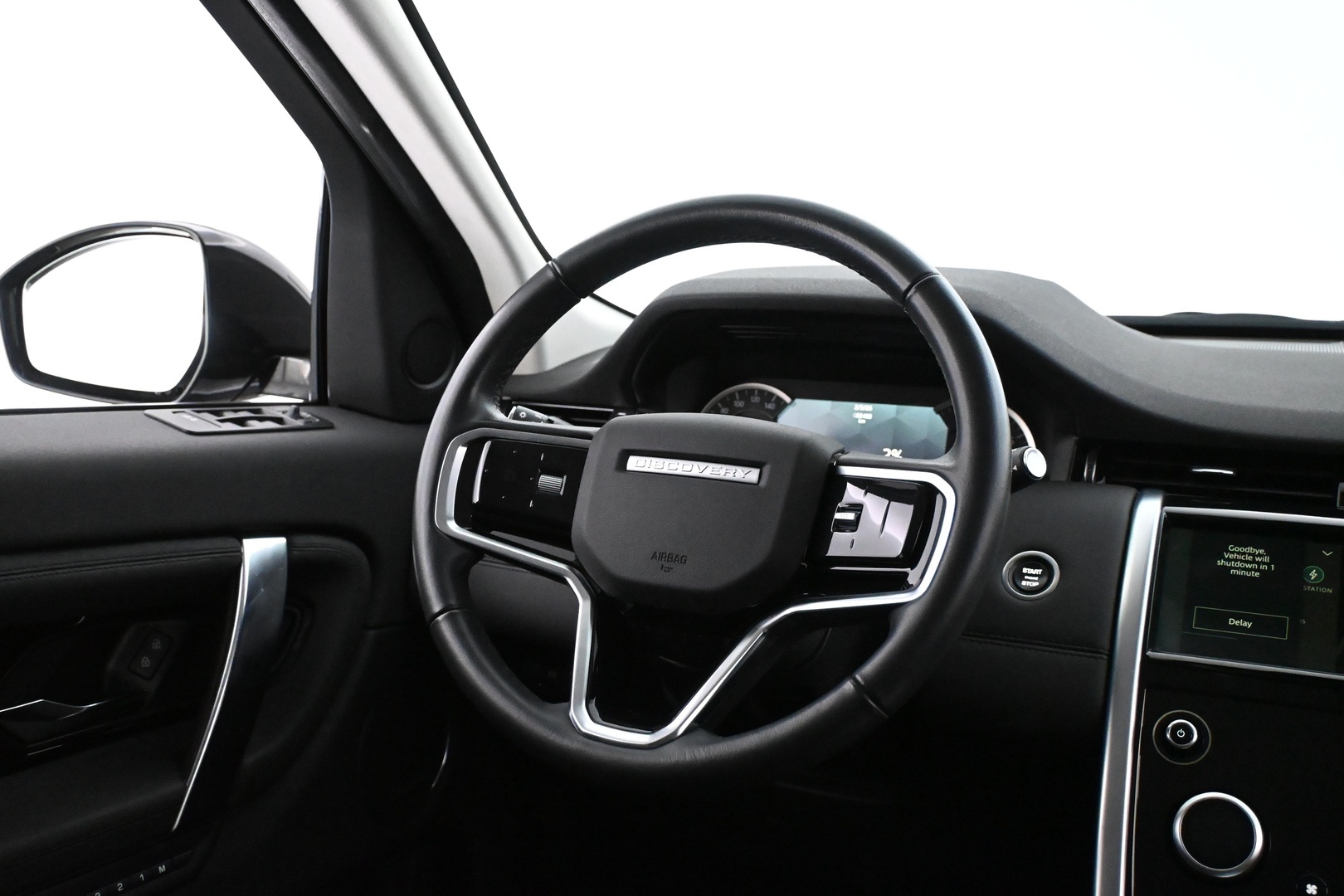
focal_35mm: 34
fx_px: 1288
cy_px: 448
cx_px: 672
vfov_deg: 38.4
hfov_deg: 55.1
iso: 8000
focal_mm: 23
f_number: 4.2
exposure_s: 1/60
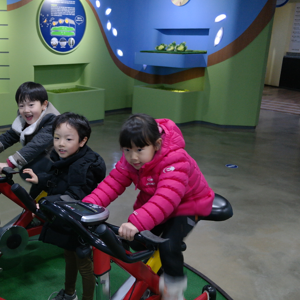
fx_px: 382
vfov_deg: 42.8
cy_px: 152
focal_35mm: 39
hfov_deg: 41.4
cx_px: 71
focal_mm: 20
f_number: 3.5
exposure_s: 1/40
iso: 800
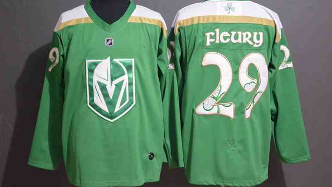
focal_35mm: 69
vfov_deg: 17.5
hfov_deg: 30.6
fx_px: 608
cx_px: 173
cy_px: 76
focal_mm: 42
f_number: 4.5
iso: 4000
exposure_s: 1/15
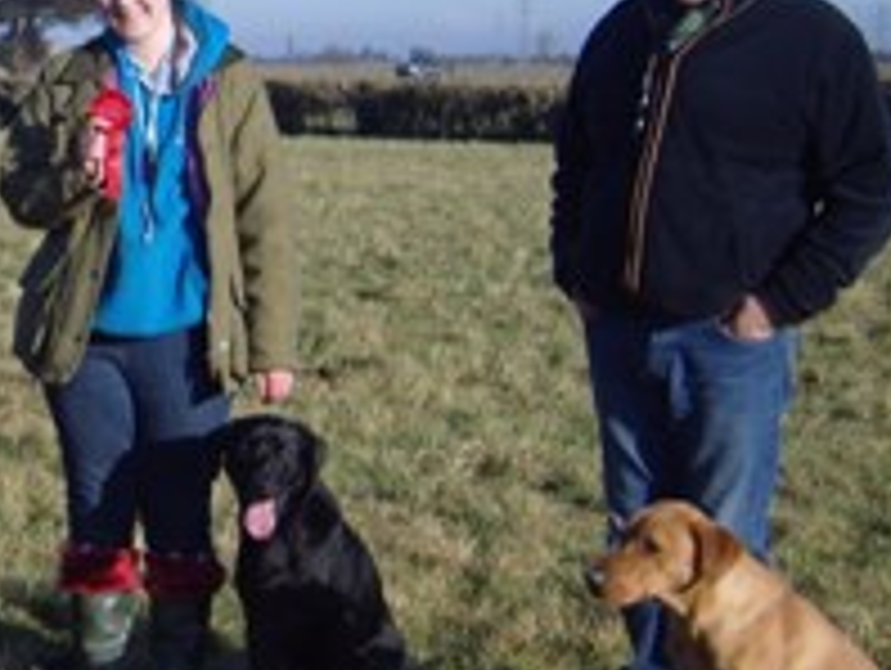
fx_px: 2912
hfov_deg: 16.0
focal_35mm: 113
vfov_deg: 13.1
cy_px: 270
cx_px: -418
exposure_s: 1/250
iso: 80
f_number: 7.1
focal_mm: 7.4
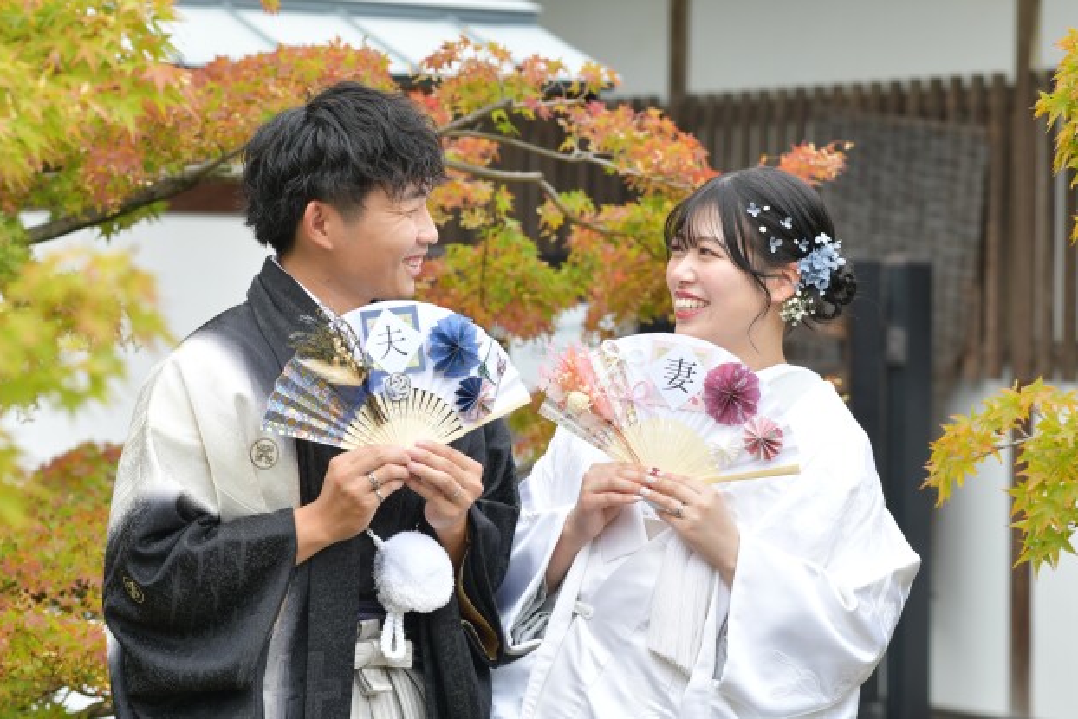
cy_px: 266
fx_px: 4043
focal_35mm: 135
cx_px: 537
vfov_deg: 10.2
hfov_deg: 15.2
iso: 100
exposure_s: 1/200
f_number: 4.5
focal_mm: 105
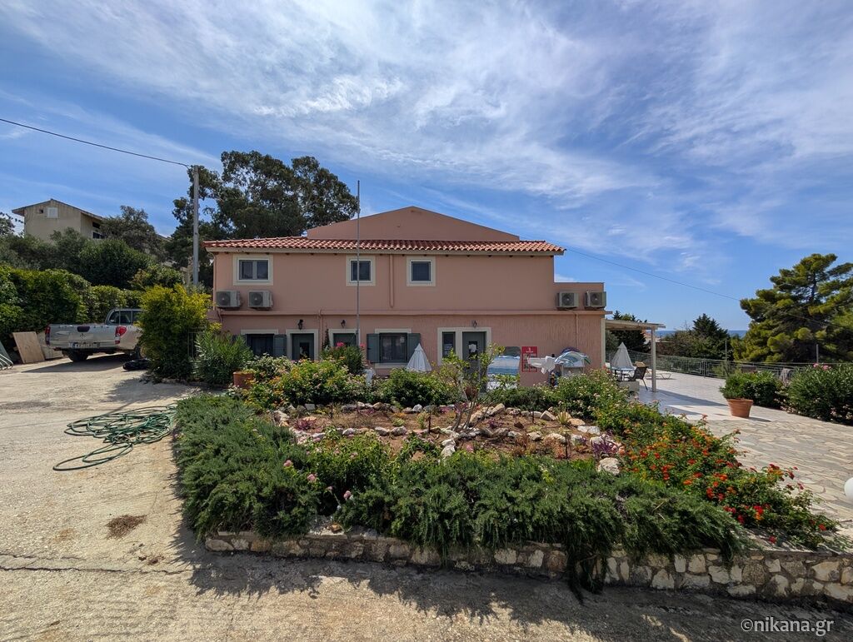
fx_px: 296
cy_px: 321
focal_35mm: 12
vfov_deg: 94.6
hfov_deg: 110.5
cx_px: 426
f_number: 1.7
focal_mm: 2.02
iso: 53
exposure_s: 1/6494
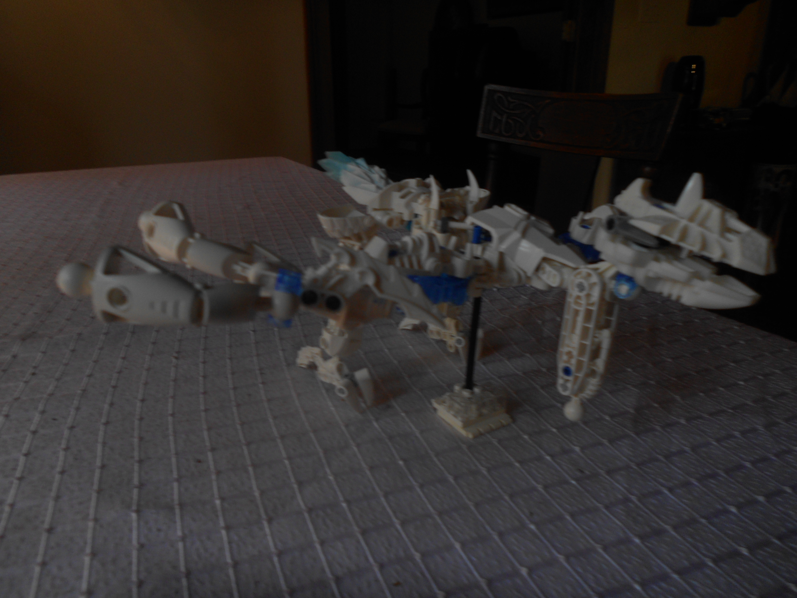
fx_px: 599
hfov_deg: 67.3
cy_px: 299
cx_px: 398
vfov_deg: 53.1
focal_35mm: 26
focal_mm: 4.6
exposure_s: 1/30
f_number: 3.2
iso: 80
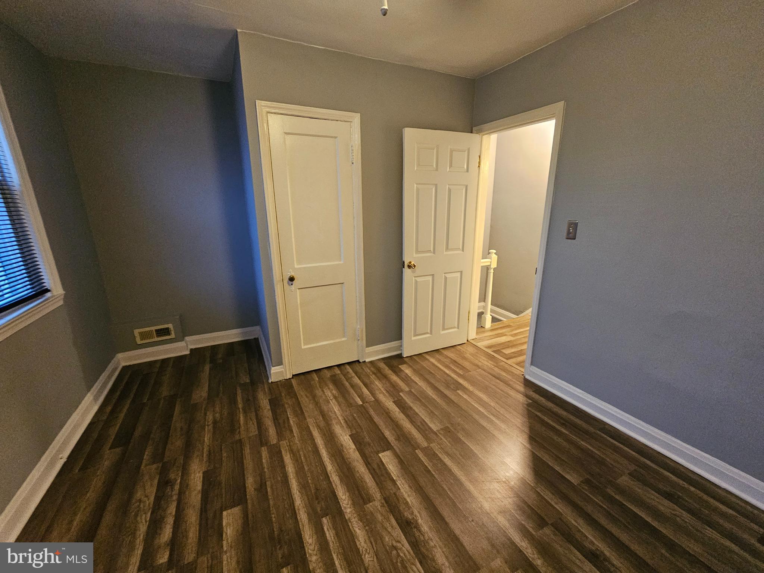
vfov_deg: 89.9
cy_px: 286
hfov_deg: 106.2
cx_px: 382
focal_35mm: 13
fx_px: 287
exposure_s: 1/30
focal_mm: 2.2
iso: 640
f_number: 2.2
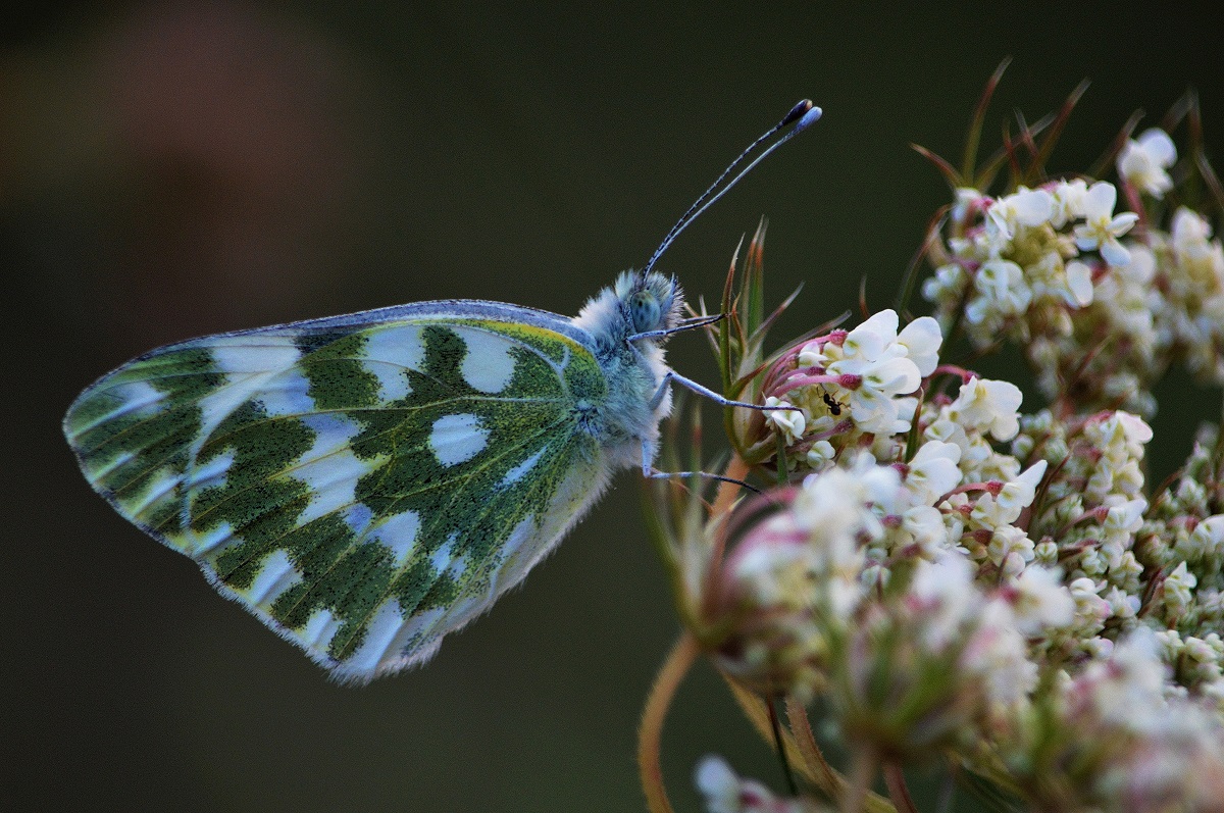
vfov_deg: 3.0
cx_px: 612
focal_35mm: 450
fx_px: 15281
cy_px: 406
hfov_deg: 4.6
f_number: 5.6
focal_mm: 300
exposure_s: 1/125
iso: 800
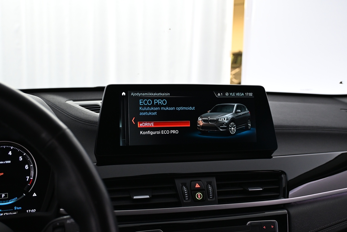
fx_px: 361
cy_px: 116
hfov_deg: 51.3
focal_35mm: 38
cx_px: 174
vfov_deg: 35.5
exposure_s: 1/40
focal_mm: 25
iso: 1600
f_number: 4.2
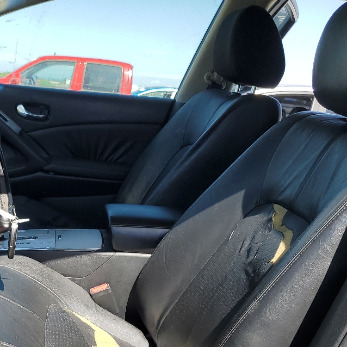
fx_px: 556
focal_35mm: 49
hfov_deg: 33.0
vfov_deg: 34.0
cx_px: 40
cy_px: 260
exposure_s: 1/1111
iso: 50
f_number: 1.5
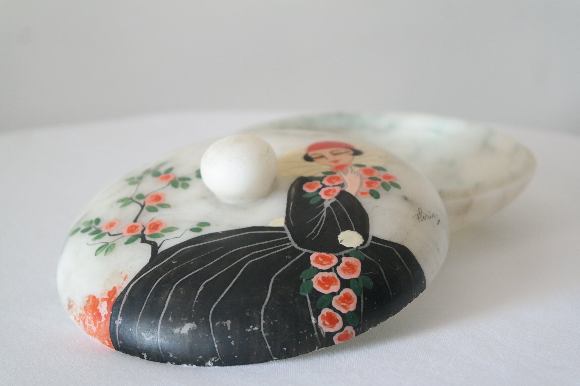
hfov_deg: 26.3
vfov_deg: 17.7
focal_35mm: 77
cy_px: 193
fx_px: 1240
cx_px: 290
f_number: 5.6
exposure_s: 1/30
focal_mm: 50
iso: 1600
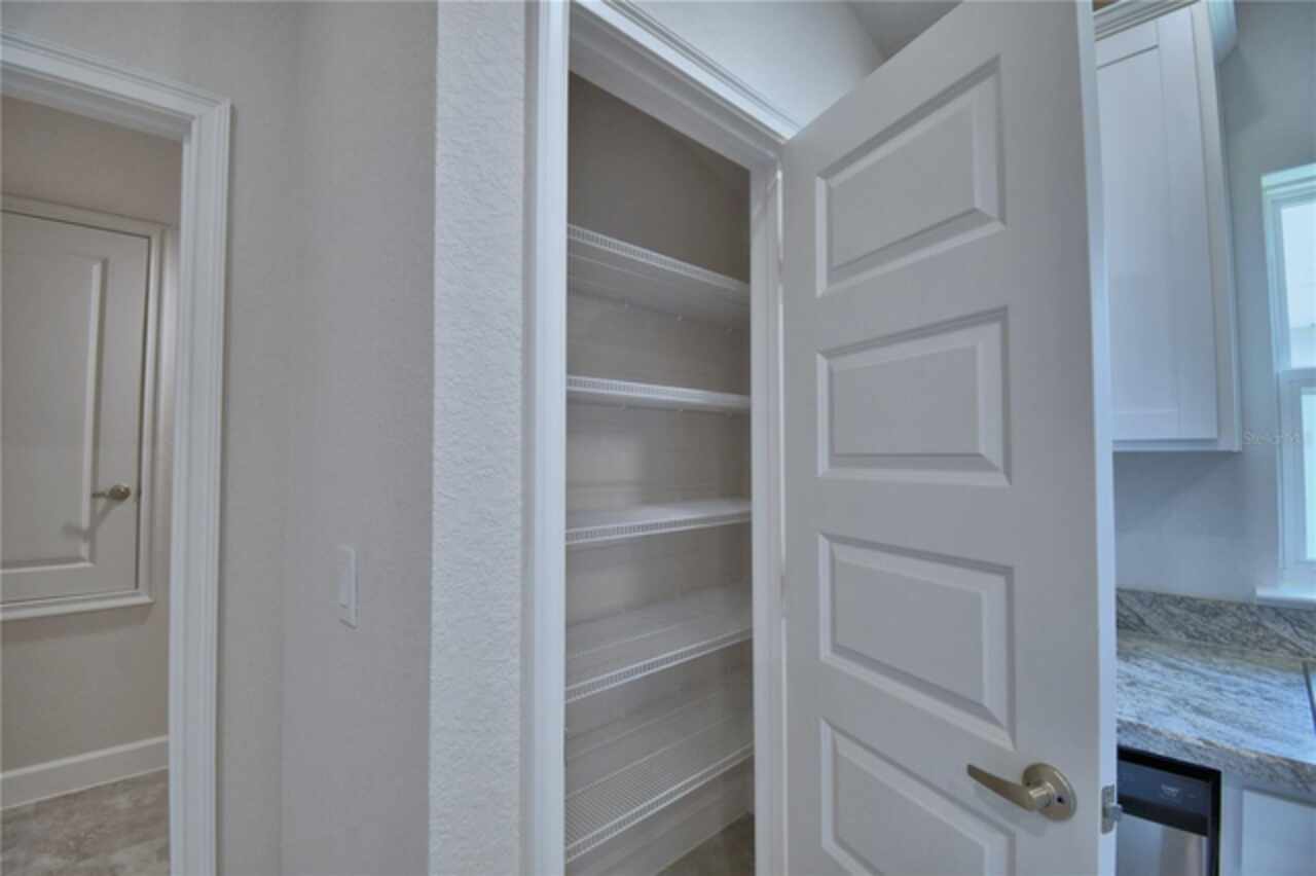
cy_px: 438
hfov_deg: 100.4
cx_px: 658
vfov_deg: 77.3
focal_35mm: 15
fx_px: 548
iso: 400
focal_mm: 10
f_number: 4.5
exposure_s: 1/40
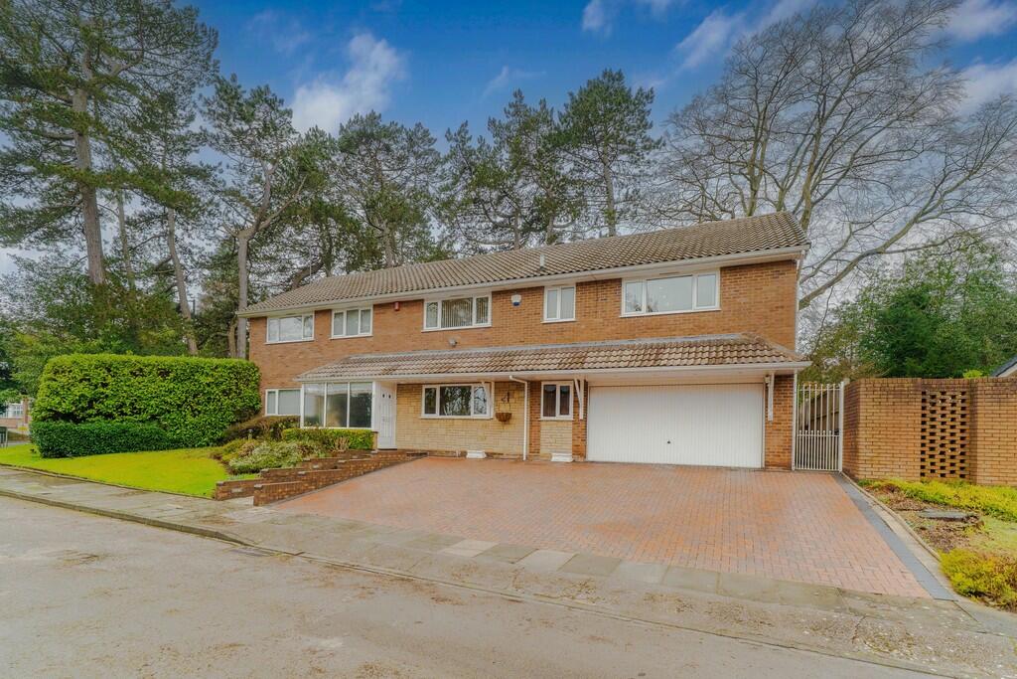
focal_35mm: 15
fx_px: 424
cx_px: 508
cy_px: 340
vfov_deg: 77.3
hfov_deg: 100.4
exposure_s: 1/125
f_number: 8
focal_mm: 15
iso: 800
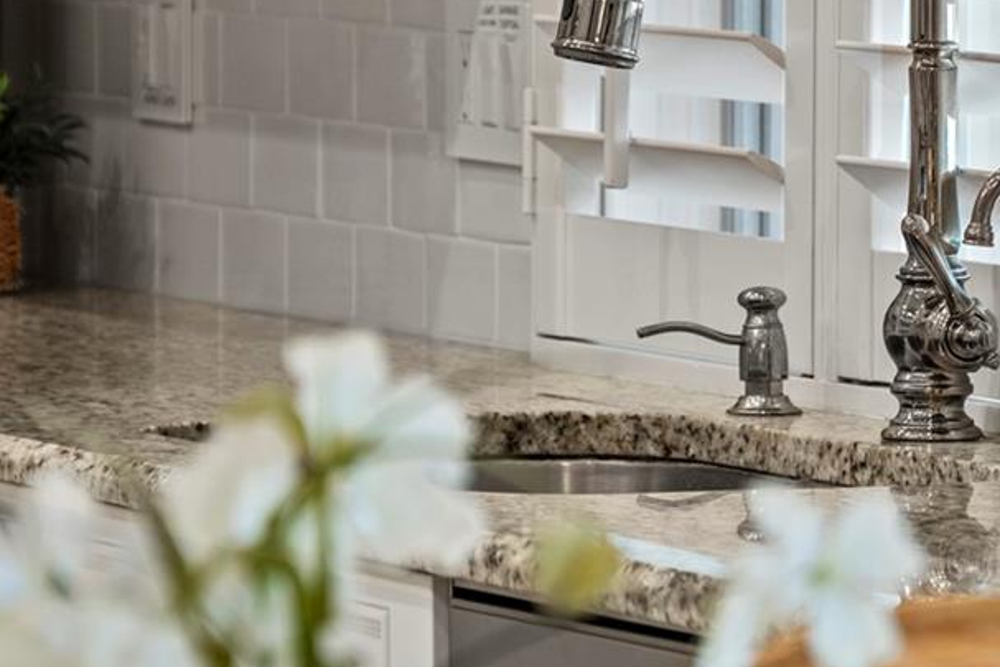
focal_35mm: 356
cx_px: 633
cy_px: -156
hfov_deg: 5.8
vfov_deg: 3.9
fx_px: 9891
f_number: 6.3
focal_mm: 135
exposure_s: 1/6
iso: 100
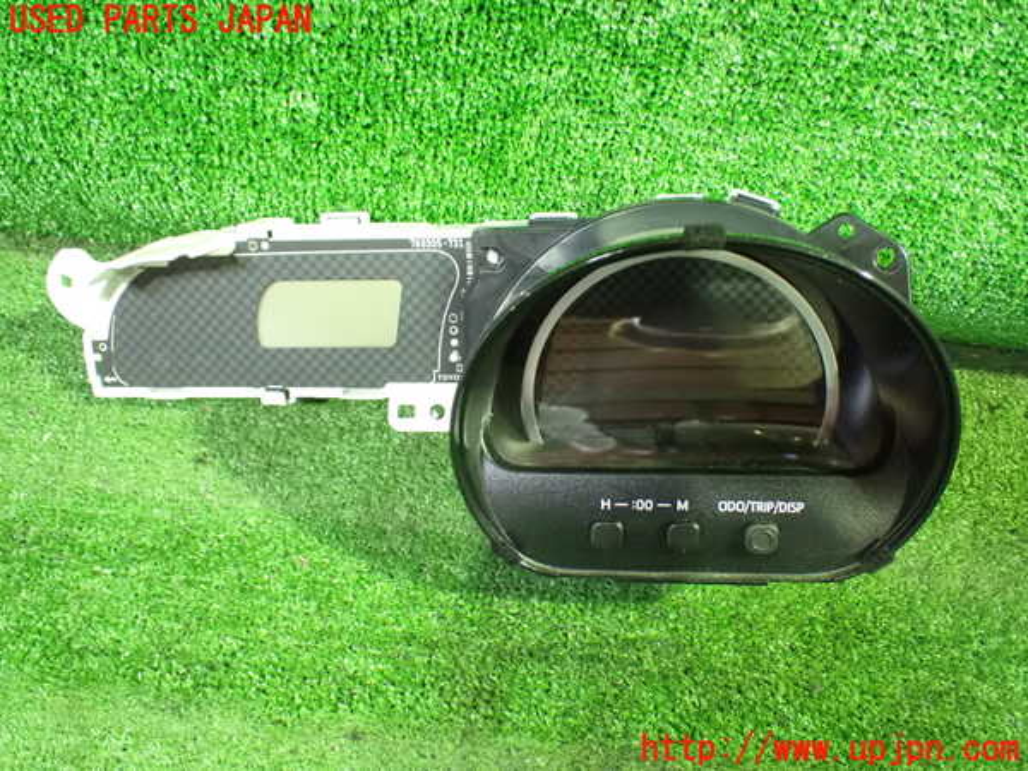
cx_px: 514
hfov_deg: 60.0
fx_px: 891
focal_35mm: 30
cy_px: 386
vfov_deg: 46.8
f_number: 2.3
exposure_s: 1/30
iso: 1600
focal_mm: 5.4
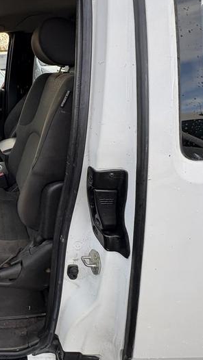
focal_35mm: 26
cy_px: 136
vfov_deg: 70.8
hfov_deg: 36.4
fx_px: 249
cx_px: -28
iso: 64
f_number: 2.2
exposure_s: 1/137
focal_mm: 2.22
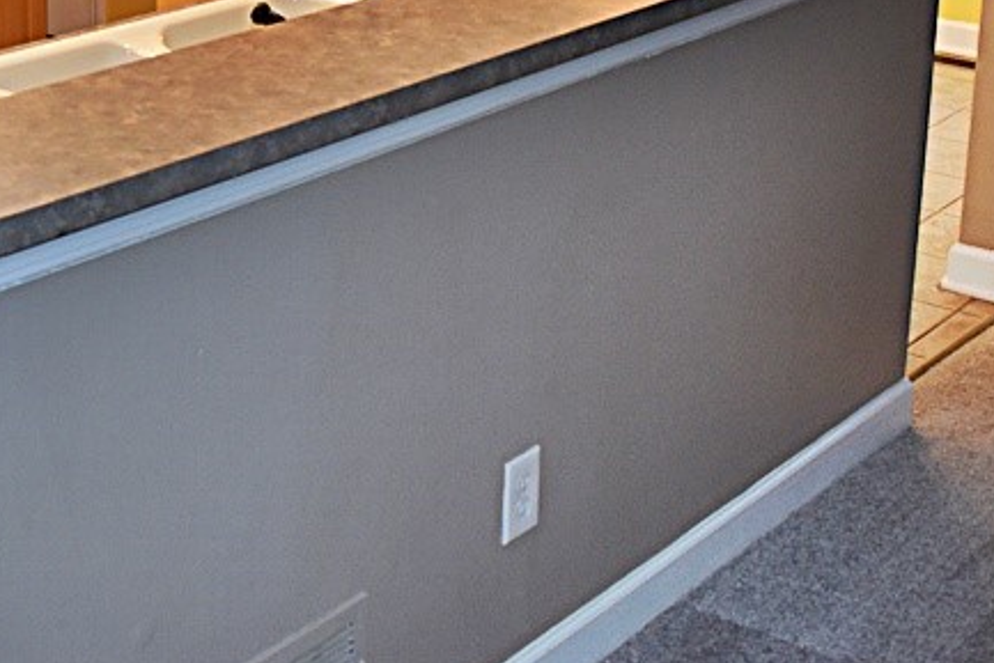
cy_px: -72
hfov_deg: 27.7
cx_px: 156
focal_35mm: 71
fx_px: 1961
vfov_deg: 18.5
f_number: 3.8
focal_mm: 20
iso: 800
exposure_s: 1/125
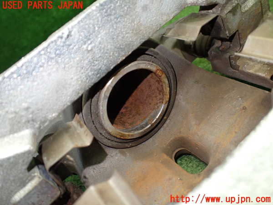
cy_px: 102
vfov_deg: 46.8
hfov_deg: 60.0
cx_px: 136
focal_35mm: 30
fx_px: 237
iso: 500
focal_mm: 5.4
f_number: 2.3
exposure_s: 1/125
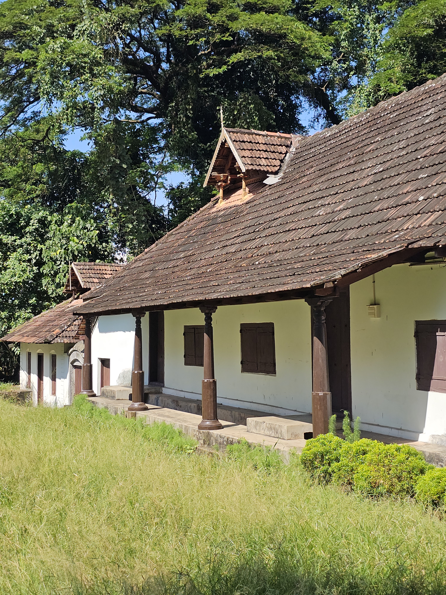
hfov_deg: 58.9
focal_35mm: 23
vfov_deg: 73.9
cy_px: 298
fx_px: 395
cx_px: 223
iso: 10
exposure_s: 1/556
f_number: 1.7
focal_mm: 6.3
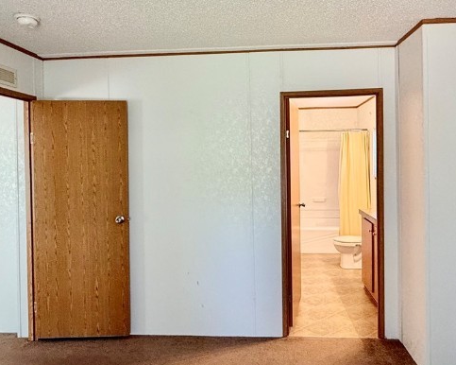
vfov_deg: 49.9
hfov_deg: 60.3
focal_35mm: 29
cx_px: 251
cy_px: 166
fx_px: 391
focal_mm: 2.22
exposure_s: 1/60
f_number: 2.2
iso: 320
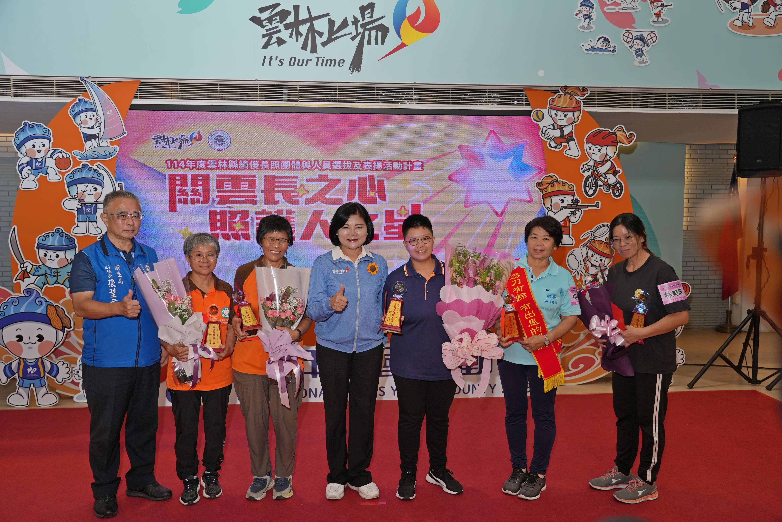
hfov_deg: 61.9
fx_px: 652
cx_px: 391
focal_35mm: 30
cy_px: 261
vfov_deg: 43.6
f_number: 4
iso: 400
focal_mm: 30
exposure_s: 1/125
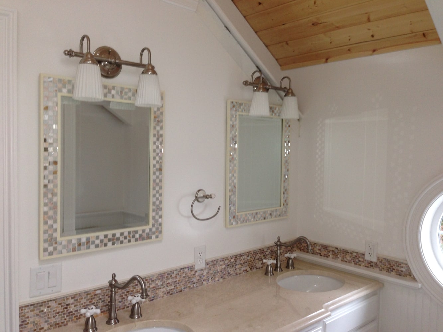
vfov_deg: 43.0
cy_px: 166
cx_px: 222
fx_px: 422
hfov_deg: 55.3
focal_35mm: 33
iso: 80
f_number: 2.4
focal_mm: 4.13
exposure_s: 1/20
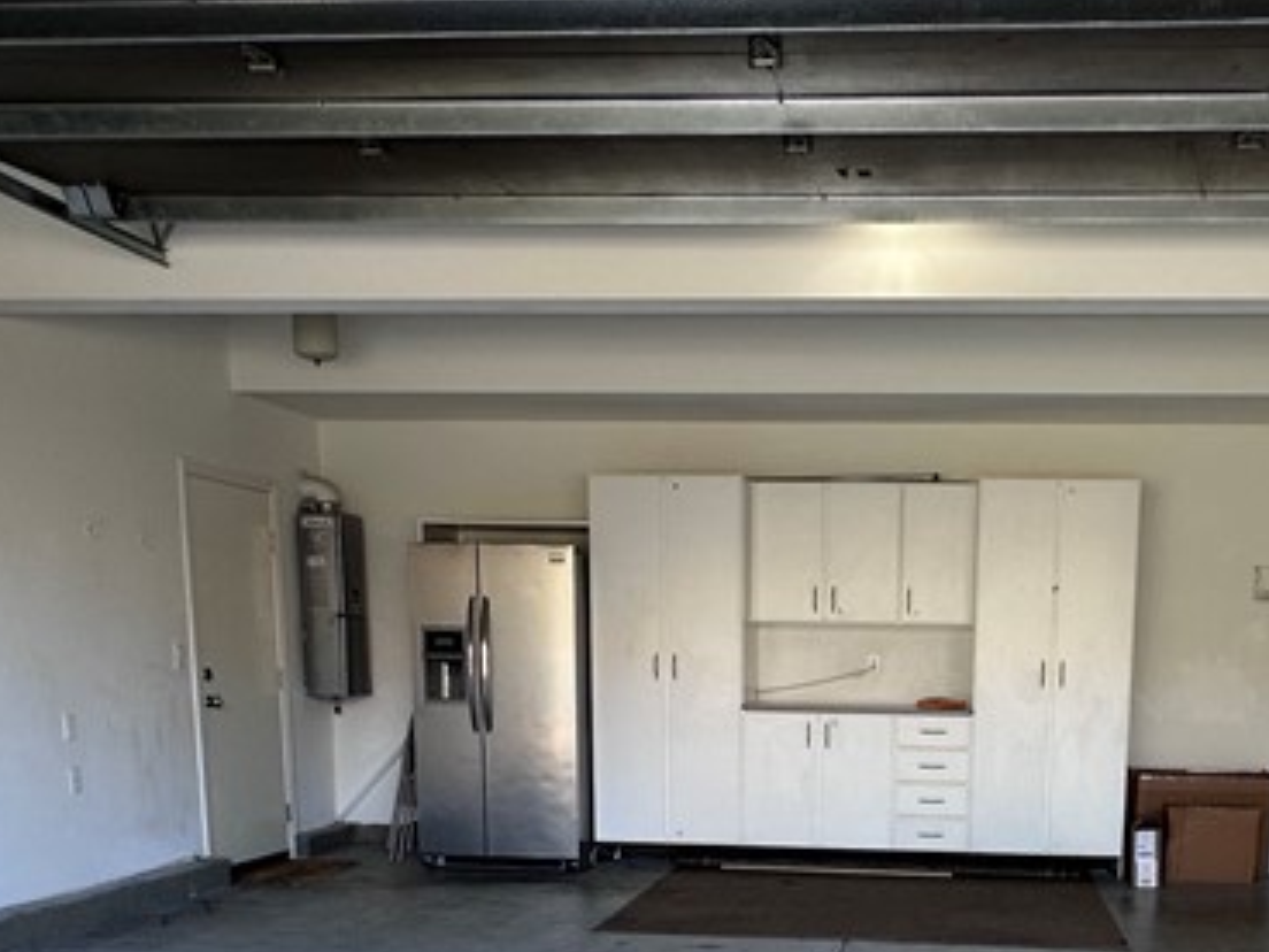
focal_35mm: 39
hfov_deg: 47.0
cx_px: 859
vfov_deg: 34.0
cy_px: 921
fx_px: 1430
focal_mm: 2.22
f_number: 2.2
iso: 64
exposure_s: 1/120
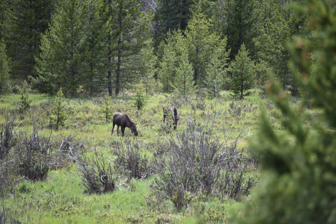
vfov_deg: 4.6
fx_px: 2800
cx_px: 168
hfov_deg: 6.9
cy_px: 112
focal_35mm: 300
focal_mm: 300
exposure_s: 1/640
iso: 320
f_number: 5.6
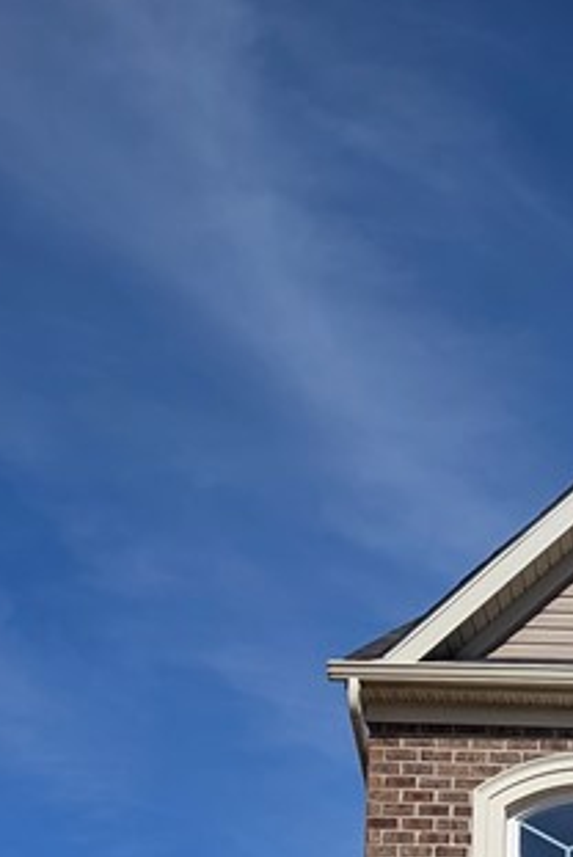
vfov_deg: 21.2
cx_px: 971
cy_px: 1255
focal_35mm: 82
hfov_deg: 14.9
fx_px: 1953
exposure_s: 1/2119
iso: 22
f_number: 1.68
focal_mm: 6.9
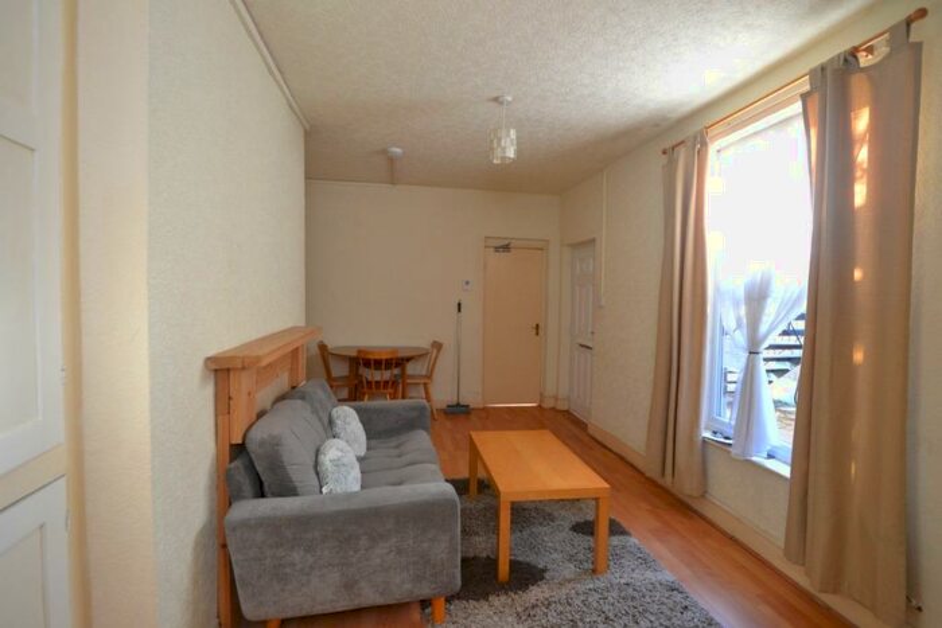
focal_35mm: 16
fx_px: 432
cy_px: 314
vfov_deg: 72.1
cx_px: 471
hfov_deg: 95.0
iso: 800
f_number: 3.5
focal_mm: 11
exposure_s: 1/60
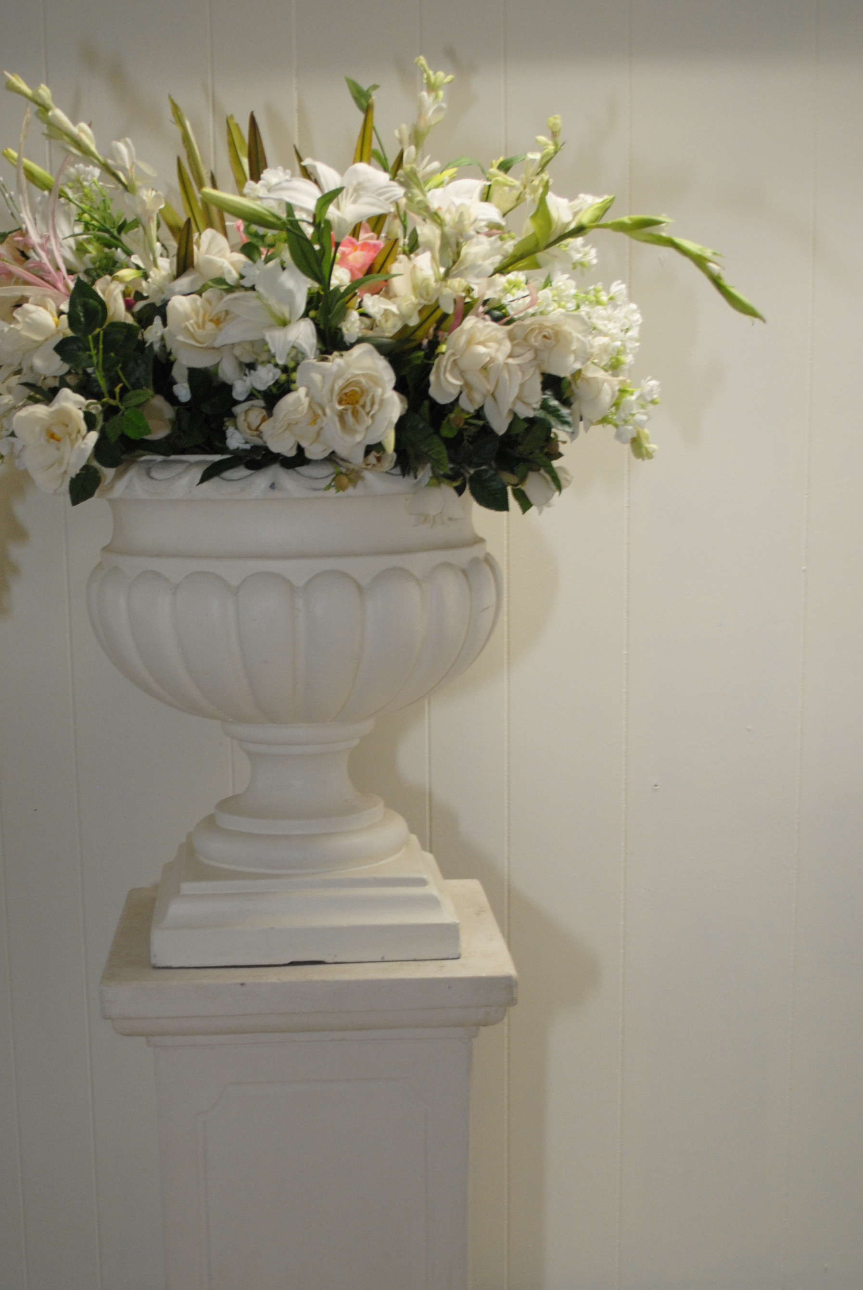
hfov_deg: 25.9
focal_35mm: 52
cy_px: 796
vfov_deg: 37.9
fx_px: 1865
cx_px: 281
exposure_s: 1/30
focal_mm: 24
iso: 400
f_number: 4
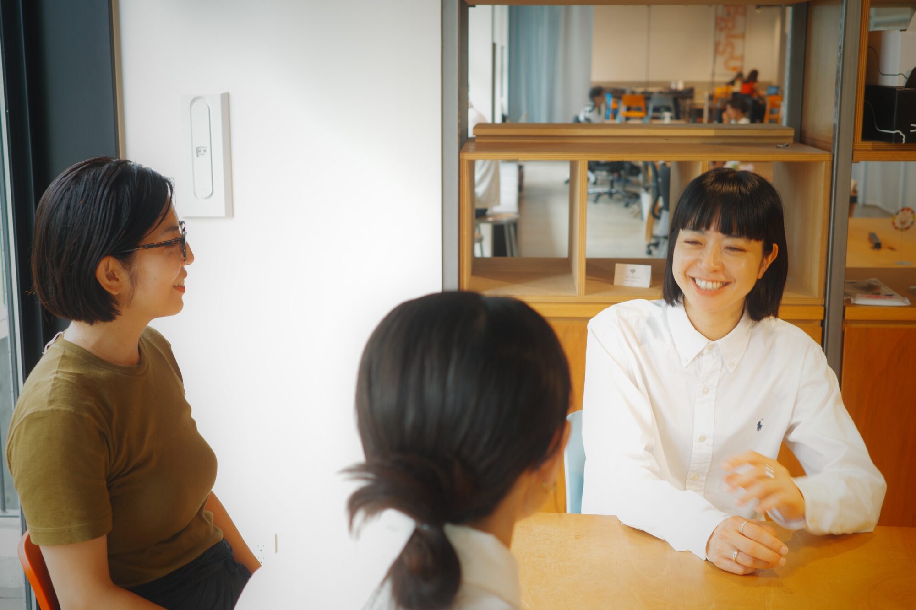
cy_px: 305
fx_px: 1272
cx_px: 458
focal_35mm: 50
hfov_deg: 39.6
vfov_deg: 27.0
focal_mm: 26
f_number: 2.8
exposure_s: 1/40
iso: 125
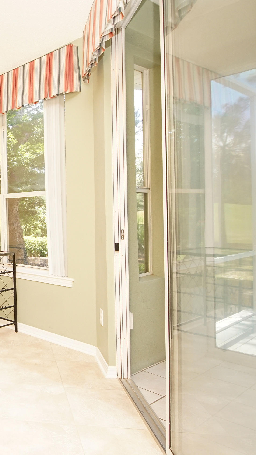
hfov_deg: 32.6
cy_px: 224
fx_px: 350
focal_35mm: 29
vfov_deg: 66.1
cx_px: -57
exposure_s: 1/160
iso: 800
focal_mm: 12
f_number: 4.5
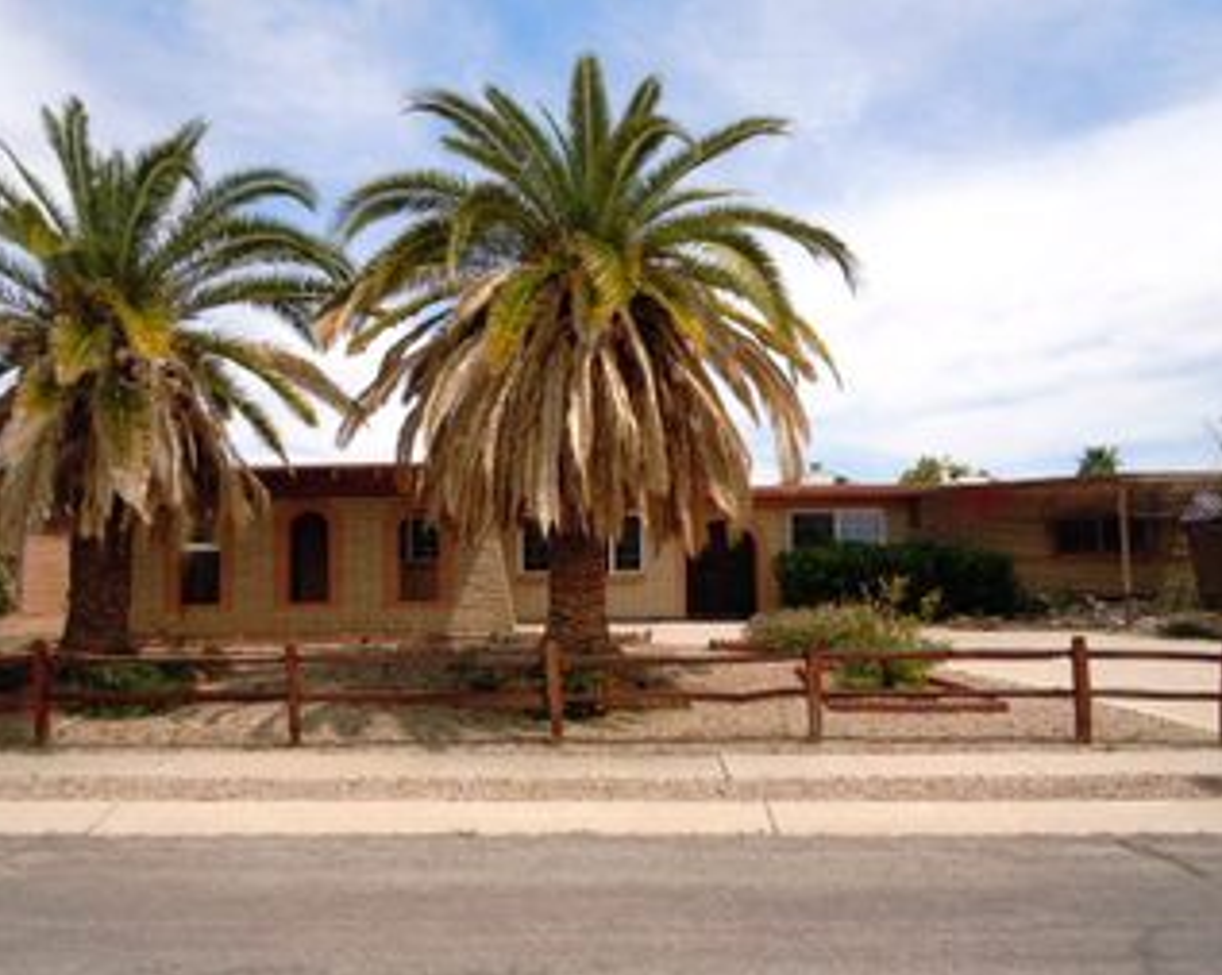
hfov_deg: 55.7
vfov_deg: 45.7
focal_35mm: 32
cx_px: 571
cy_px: 497
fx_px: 1156
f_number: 7
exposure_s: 1/320
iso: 100
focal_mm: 5.4
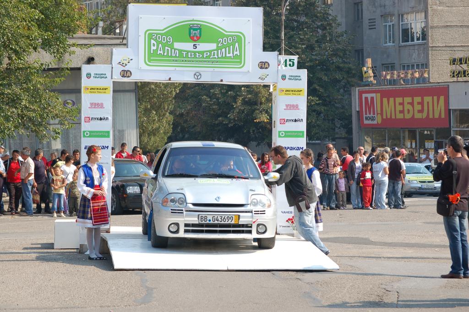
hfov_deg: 15.9
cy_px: 156
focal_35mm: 129
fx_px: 1679
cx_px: 234
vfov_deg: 10.6
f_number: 10
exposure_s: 1/250
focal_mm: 86
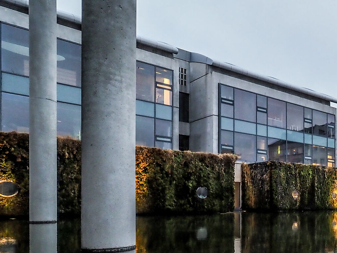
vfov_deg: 40.9
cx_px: 379
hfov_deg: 42.3
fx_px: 321
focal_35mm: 33
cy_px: 208
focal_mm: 7
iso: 800
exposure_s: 1/60
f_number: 2.8
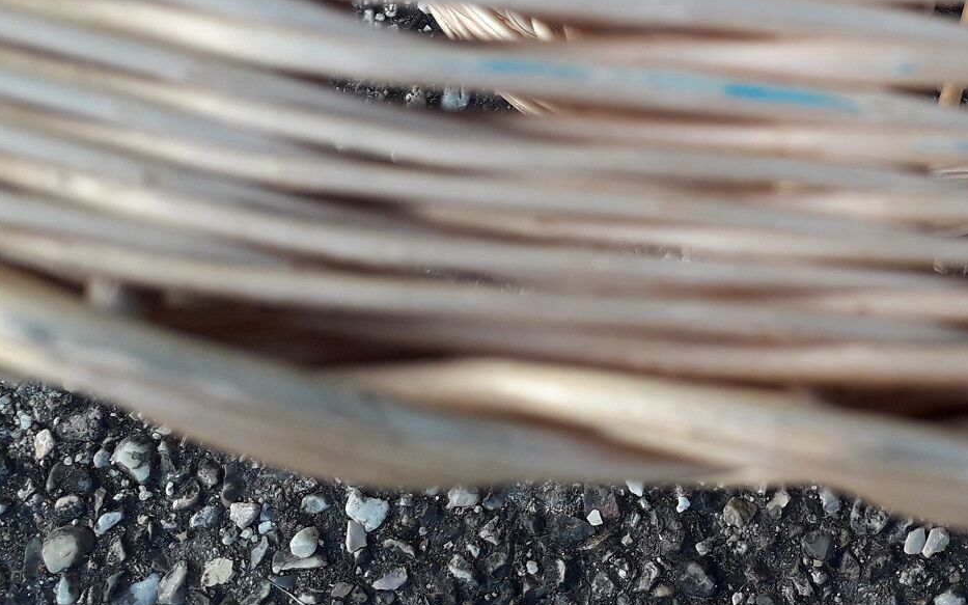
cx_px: 959
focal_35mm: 57
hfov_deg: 32.9
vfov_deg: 22.3
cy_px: 72
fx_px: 1504
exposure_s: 1/148
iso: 40
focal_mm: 3.6
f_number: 1.9
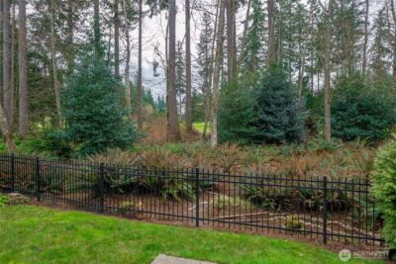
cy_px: 132
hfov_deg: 73.7
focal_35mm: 24
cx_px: 198
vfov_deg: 53.2
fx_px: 264
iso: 80
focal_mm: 24
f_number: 7.1
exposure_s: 1/50
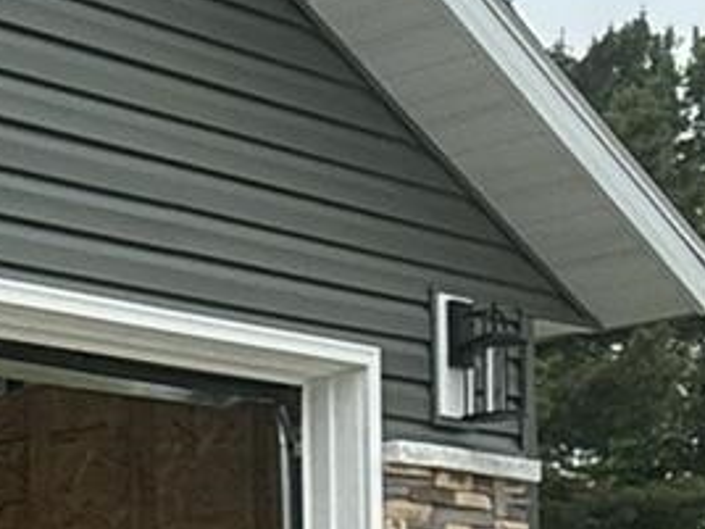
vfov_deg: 13.2
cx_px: -776
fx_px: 2179
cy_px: 763
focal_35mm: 107
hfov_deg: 14.6
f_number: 2.2
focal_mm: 2.22
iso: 50
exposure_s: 1/522
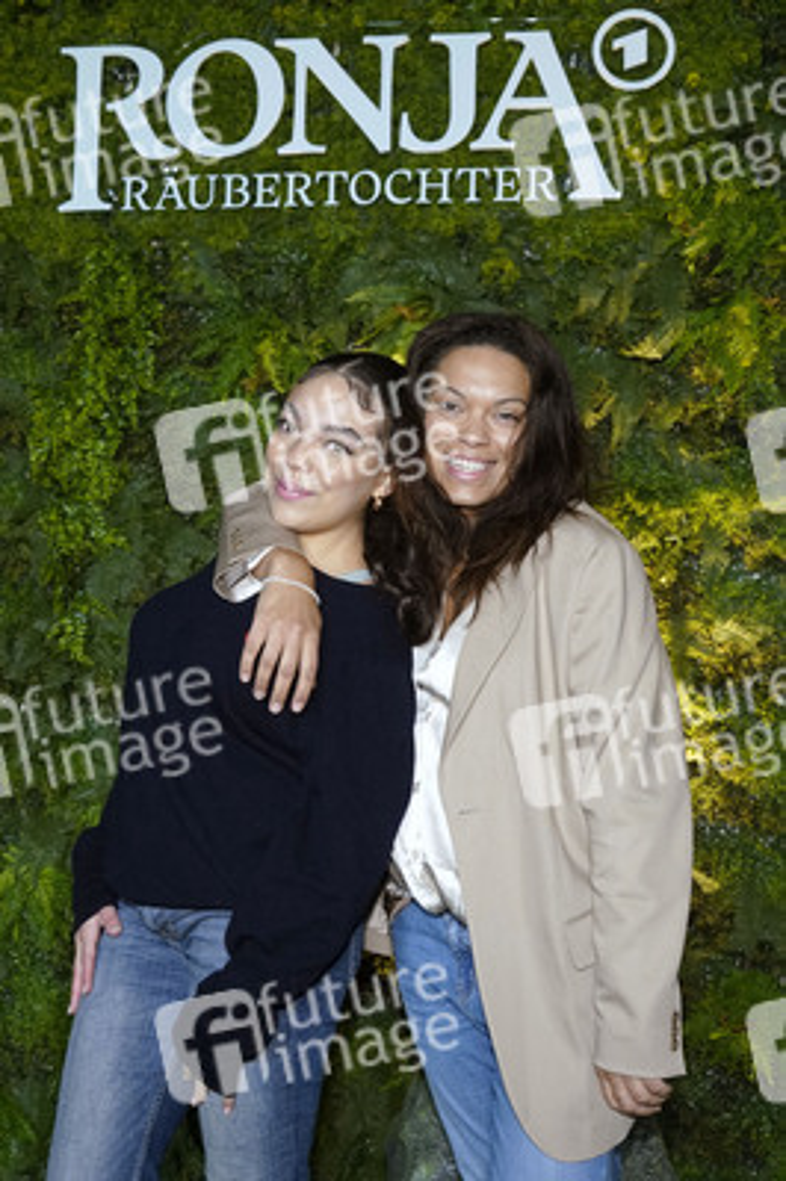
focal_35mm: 32
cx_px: 393
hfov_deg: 41.0
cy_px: 590
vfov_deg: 58.8
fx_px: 1050
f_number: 5.6
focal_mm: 32
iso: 2000
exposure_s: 1/160
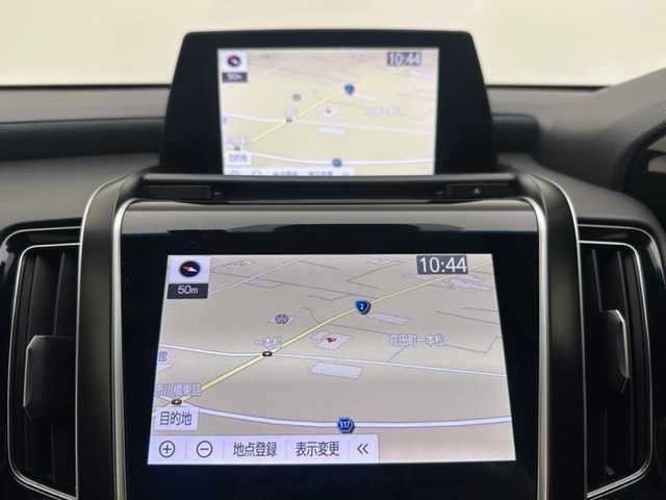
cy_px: 250
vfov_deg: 56.8
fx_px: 462
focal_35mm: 24
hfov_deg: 71.6
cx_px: 333
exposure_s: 1/185
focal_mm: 6.86
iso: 64
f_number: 1.78
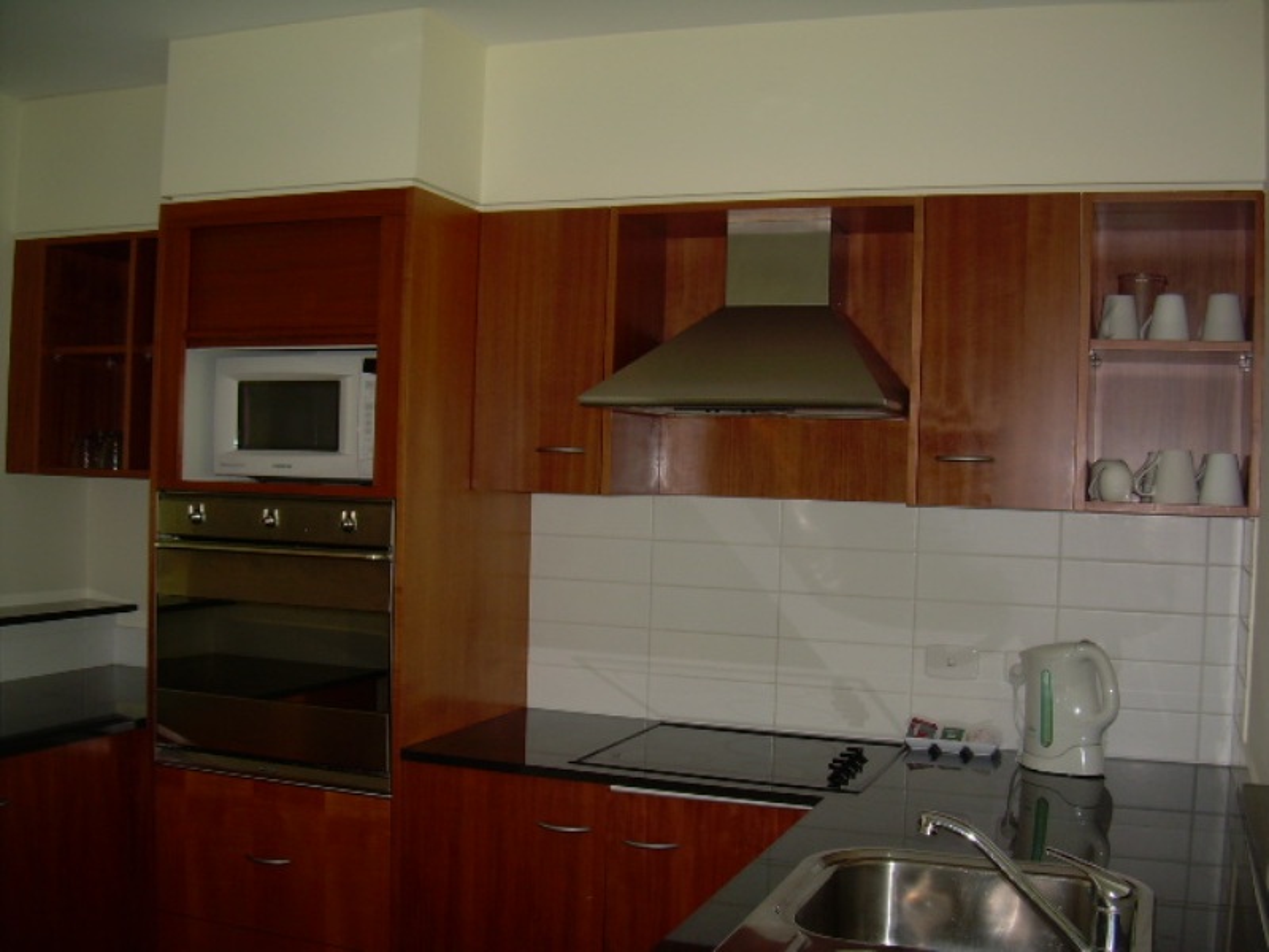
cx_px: 634
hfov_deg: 49.0
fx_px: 1393
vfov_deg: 37.7
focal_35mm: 38
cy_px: 476
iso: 50
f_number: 2.8
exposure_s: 1/60
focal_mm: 6.3
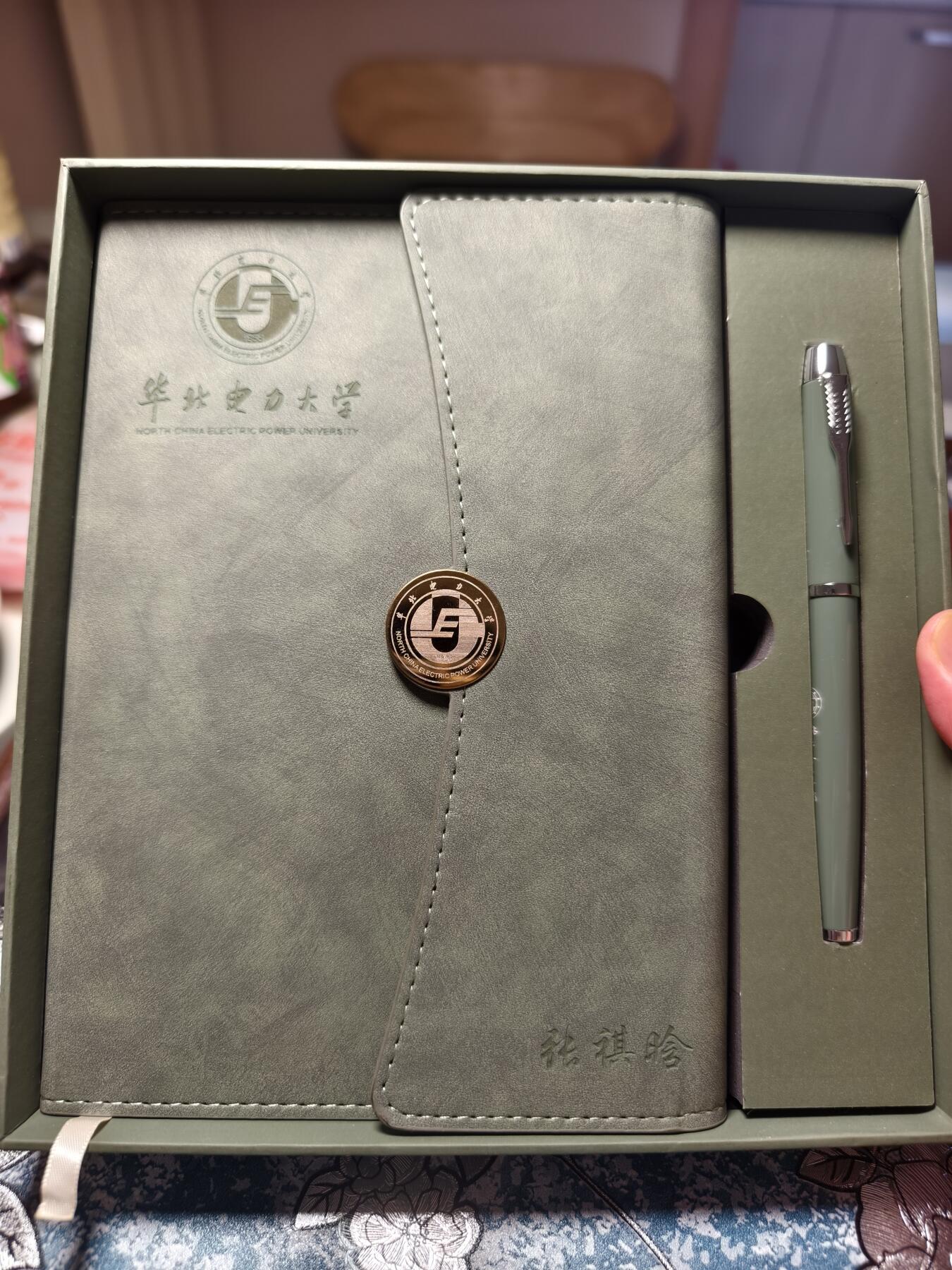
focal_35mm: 23
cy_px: 635
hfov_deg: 58.9
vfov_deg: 73.9
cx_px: 476
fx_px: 843
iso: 120
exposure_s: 1/100
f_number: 1.75
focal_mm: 8.67
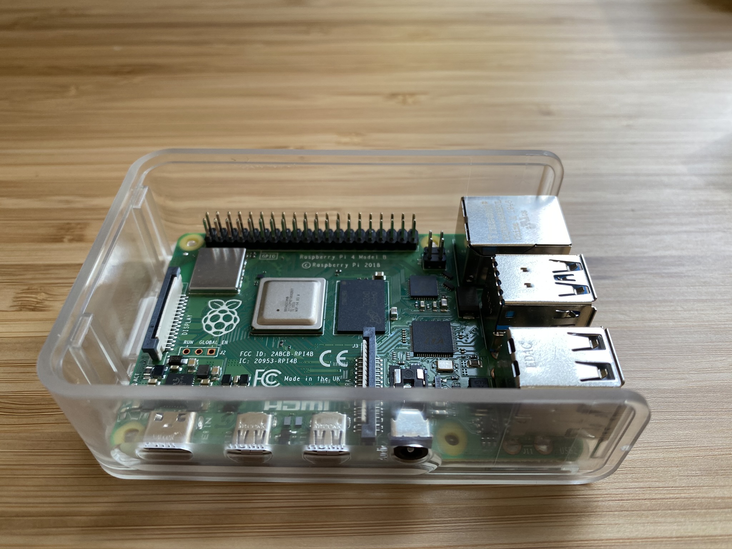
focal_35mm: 26
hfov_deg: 67.3
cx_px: 366
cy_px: 274
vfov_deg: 53.1
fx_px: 550
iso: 80
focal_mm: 4.25
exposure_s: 1/100
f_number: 1.8
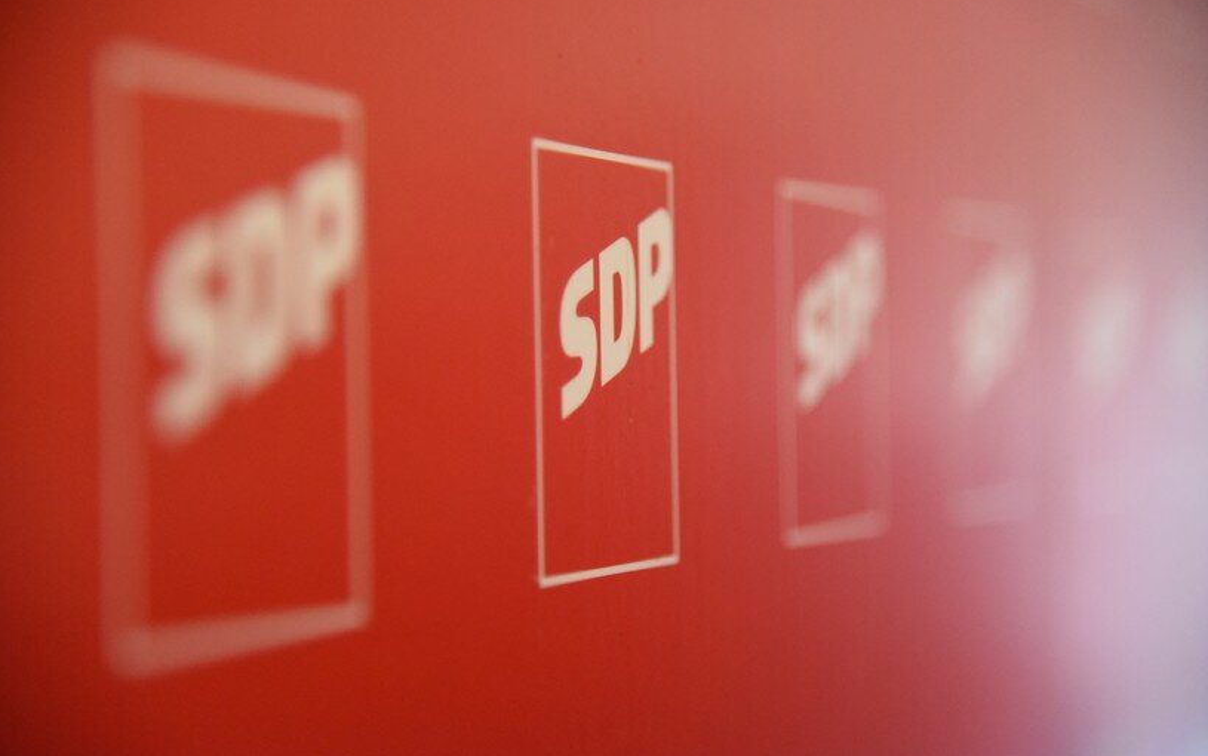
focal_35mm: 123
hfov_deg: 17.0
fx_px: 4051
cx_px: 606
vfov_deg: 10.7
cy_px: 359
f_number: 4
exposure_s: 1/500
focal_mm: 120
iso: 8000
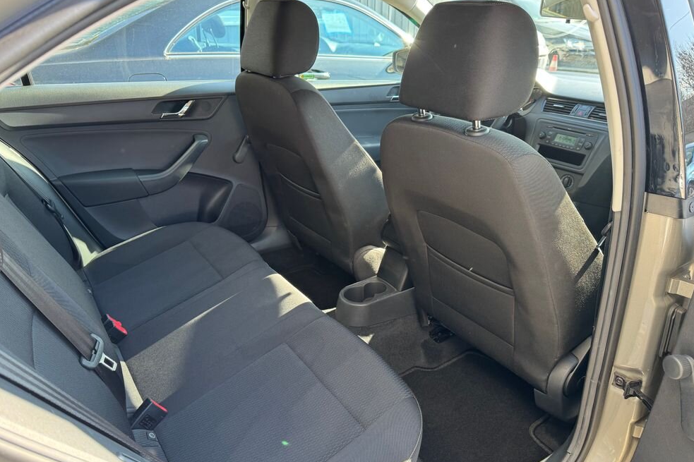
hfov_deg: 69.4
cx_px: 349
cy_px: 241
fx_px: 501
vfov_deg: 49.5
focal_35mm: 26
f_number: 1.78
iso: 125
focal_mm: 6.76
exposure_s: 1/121
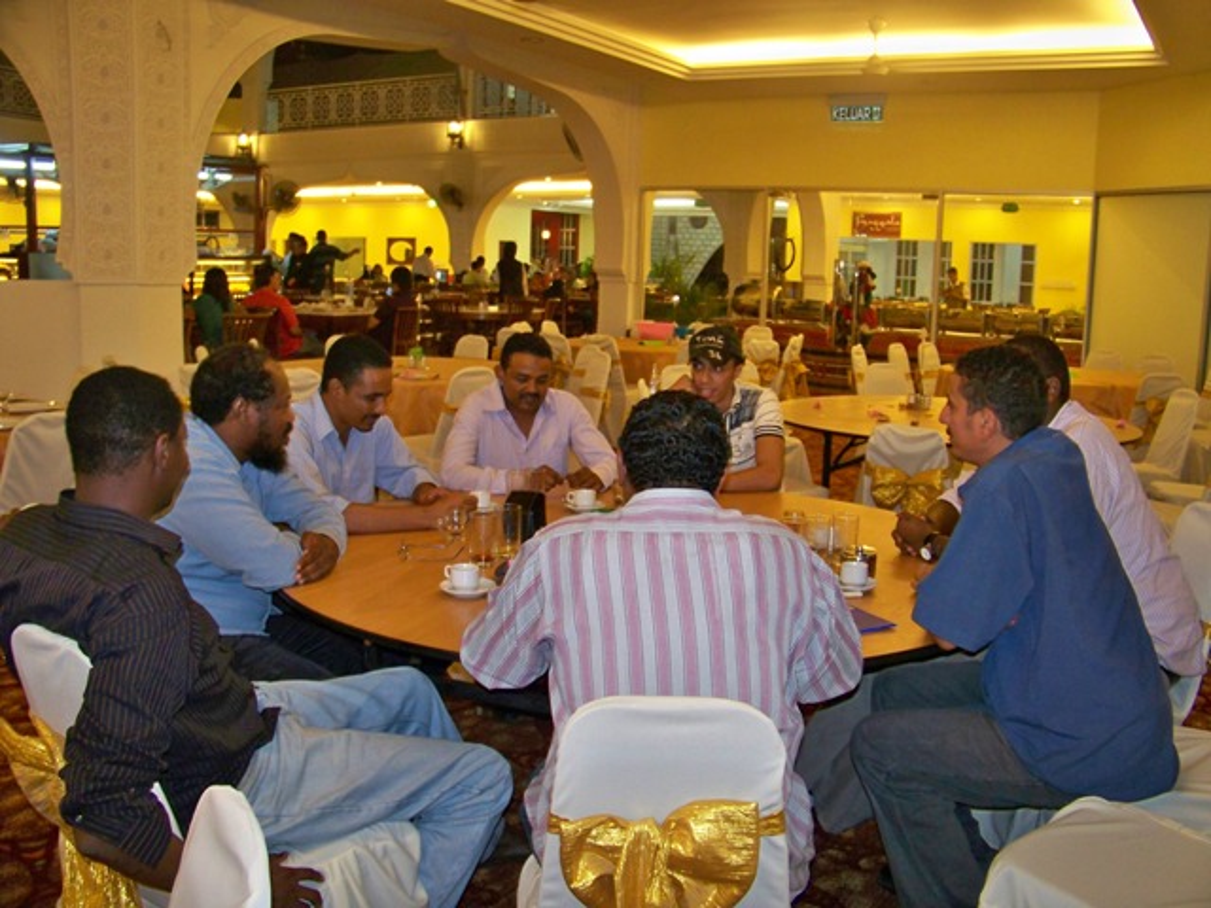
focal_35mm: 33
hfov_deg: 55.4
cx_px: 606
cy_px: 454
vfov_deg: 42.9
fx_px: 1154
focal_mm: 5.85
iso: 200
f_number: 2.8
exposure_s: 1/30
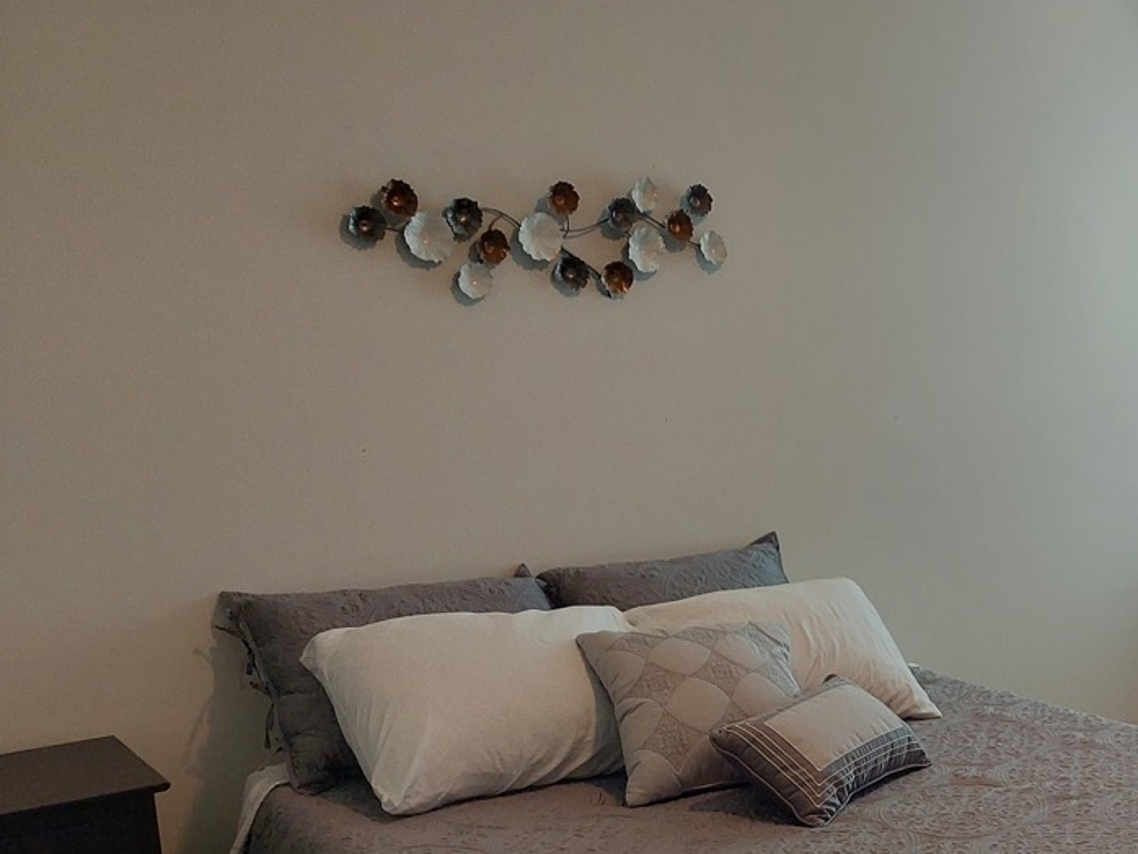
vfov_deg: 32.3
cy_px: 634
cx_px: 998
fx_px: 1447
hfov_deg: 40.1
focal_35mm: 44
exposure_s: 1/50
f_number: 1.8
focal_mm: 5.23
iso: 160
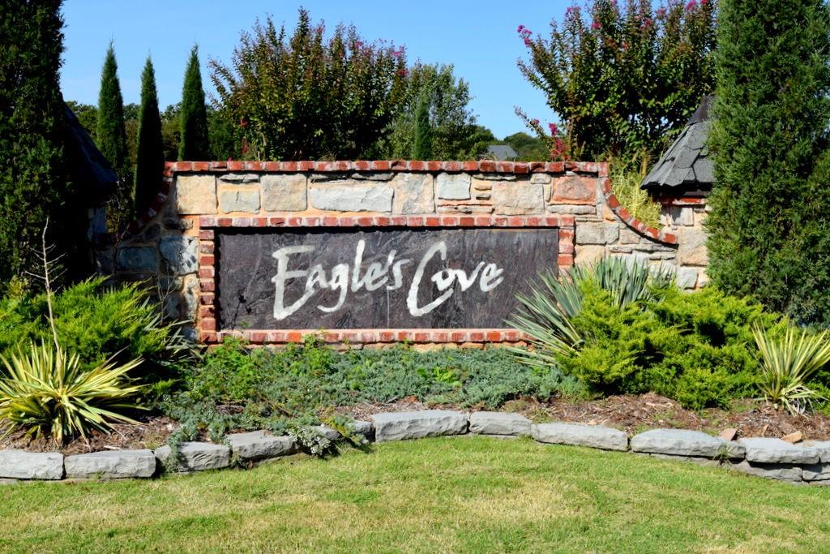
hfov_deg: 45.0
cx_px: 415
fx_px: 1003
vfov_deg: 30.9
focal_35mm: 44
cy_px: 277
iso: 200
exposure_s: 1/500
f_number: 11
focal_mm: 29
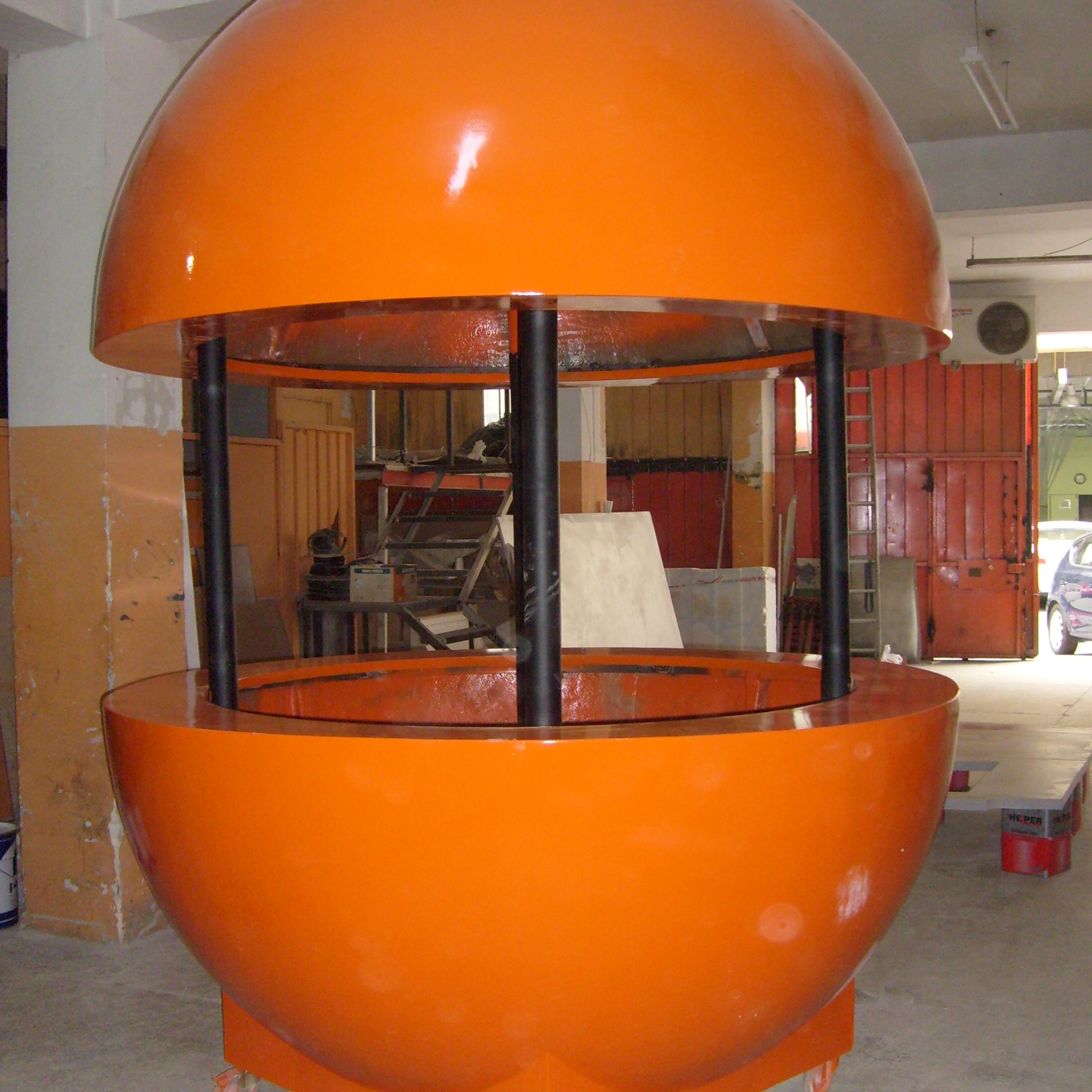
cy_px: 583
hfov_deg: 40.0
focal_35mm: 42
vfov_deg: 40.0
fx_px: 1499
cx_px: 553
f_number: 2.8
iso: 160
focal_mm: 5.8
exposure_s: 1/45
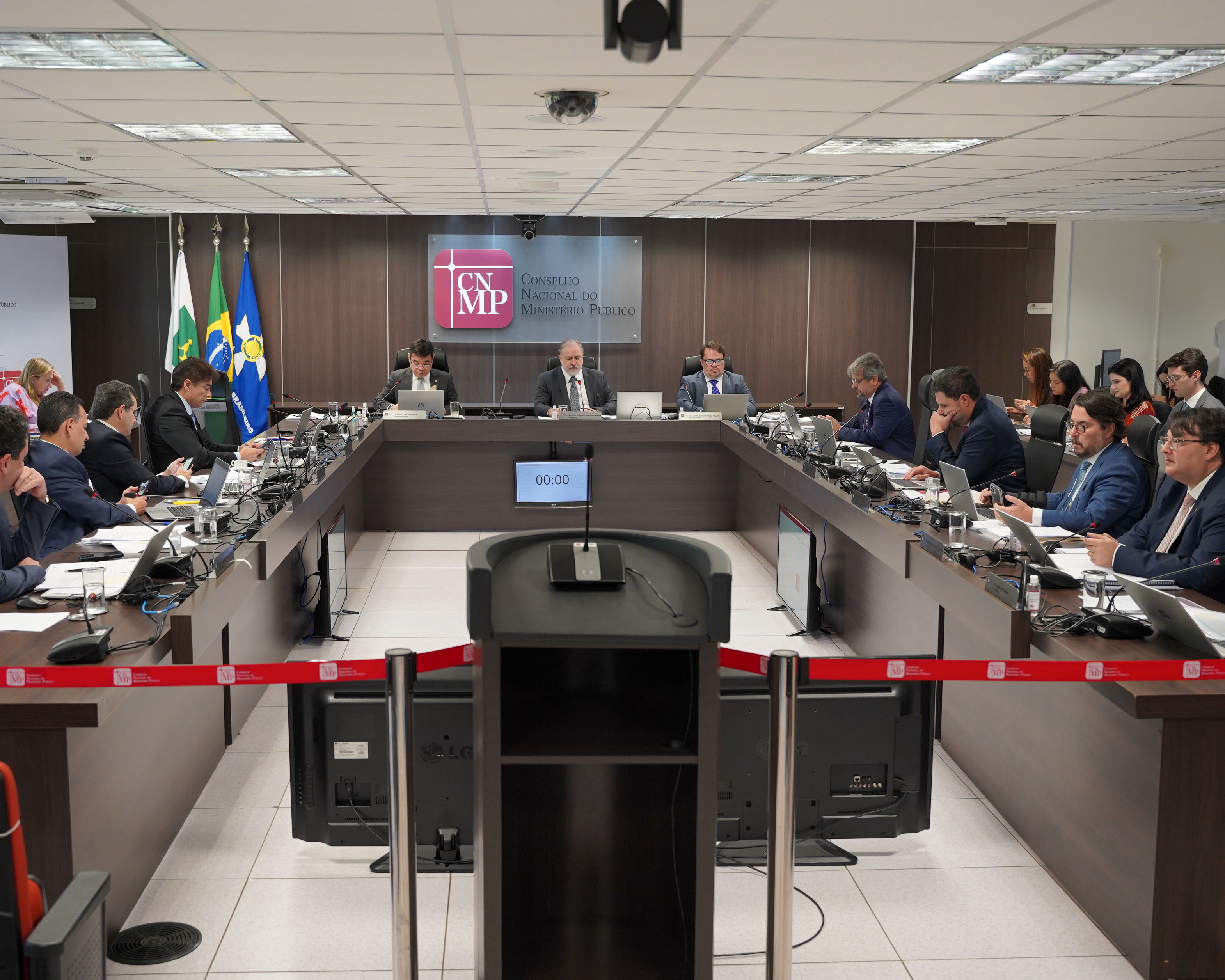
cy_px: 494
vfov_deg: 37.2
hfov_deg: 45.6
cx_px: 575
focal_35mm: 40
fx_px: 1454
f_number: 4
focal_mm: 34.1
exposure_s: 1/160
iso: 1600
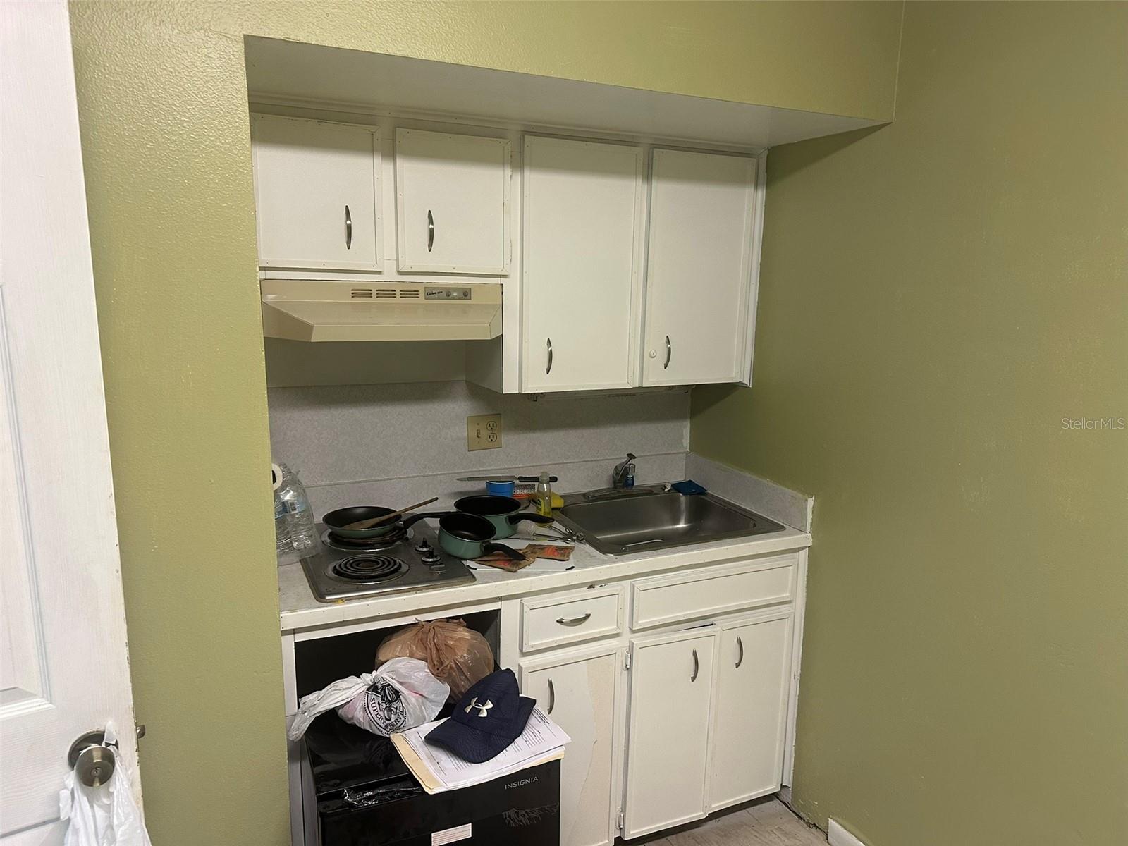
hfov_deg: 71.6
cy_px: 423
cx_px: 564
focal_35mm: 24
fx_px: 782
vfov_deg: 56.8
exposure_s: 1/60
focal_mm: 6.86
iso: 250
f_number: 1.78
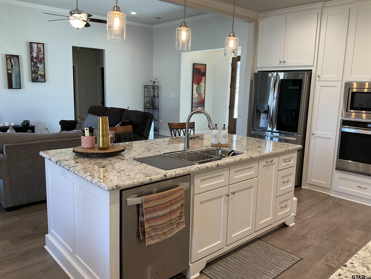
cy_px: 140
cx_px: 186
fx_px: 311
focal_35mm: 29
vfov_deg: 48.2
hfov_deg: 61.7
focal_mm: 3
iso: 64
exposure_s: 1/60
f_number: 1.8
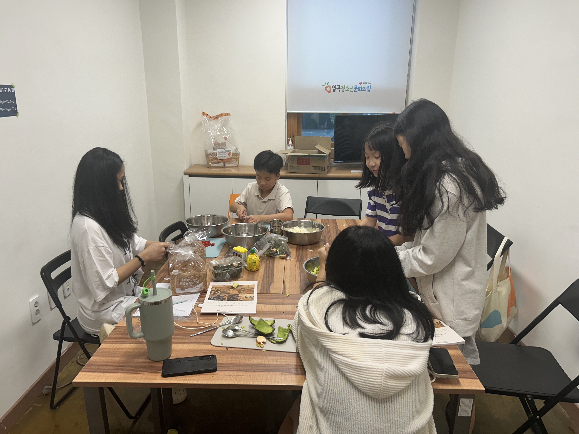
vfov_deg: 53.1
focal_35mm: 26
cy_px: 217
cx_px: 290
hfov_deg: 67.3
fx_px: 435
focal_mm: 5.7
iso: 64
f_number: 1.5
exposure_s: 1/120
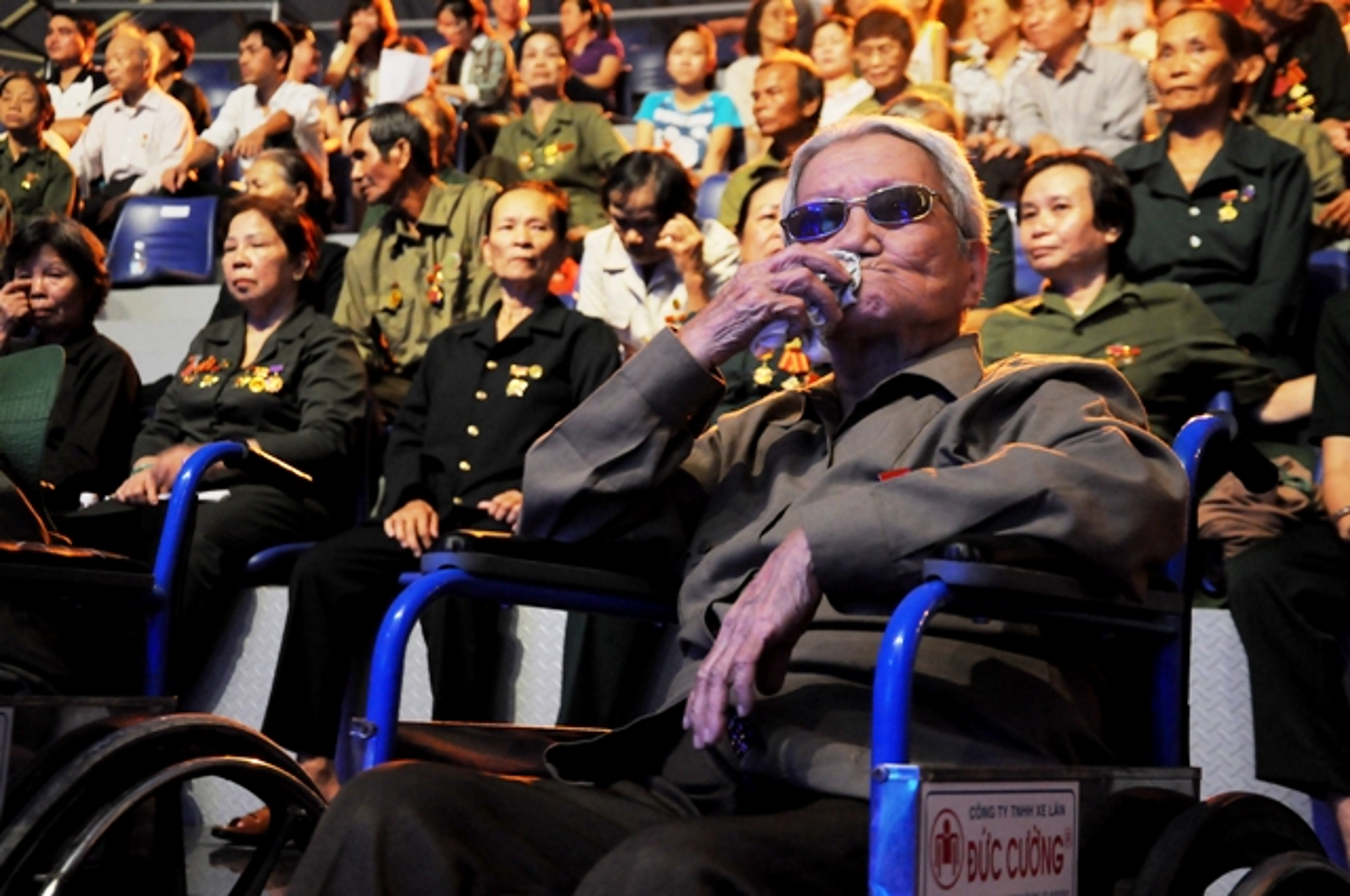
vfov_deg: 23.7
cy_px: 448
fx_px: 2135
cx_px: 675
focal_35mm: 57
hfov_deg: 35.1
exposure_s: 1/40
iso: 2000
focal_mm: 38
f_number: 4.5
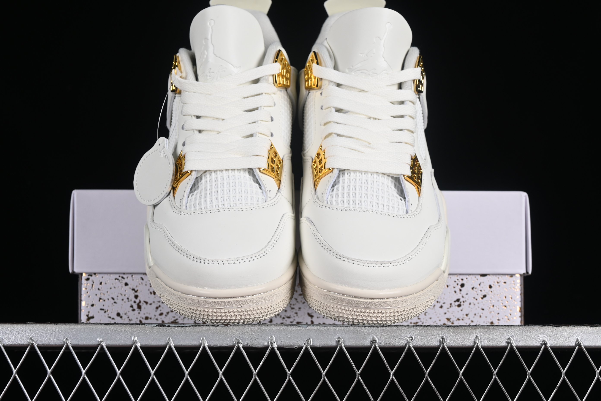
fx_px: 1252
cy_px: 200
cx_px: 300
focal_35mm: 75
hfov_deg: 27.0
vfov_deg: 18.2
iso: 160
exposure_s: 1/100
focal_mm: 50
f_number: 8
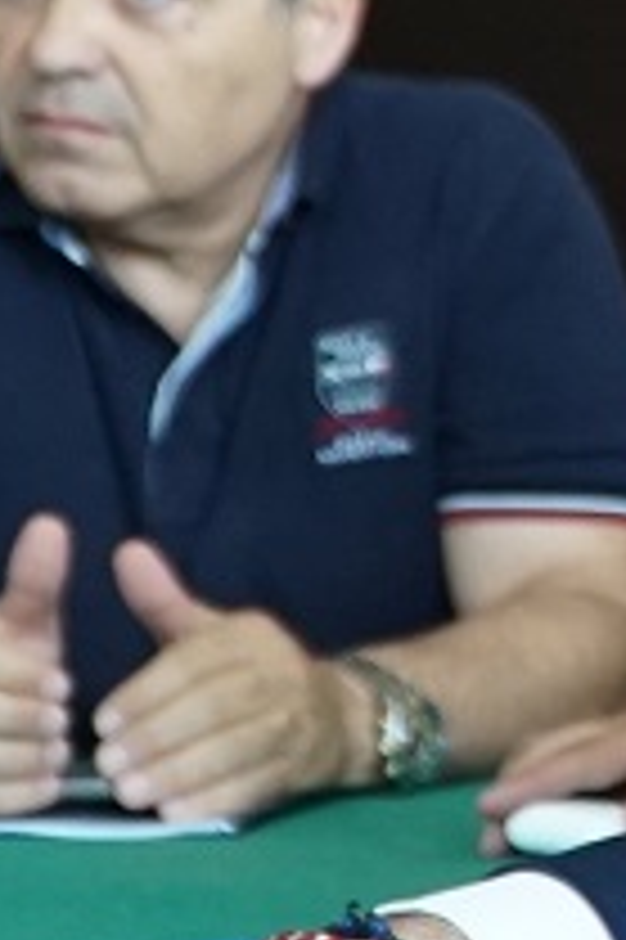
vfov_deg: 14.4
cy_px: 225
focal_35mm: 142
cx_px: 1315
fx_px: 3710
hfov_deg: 9.0
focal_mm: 25
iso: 3200
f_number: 4
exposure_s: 1/60
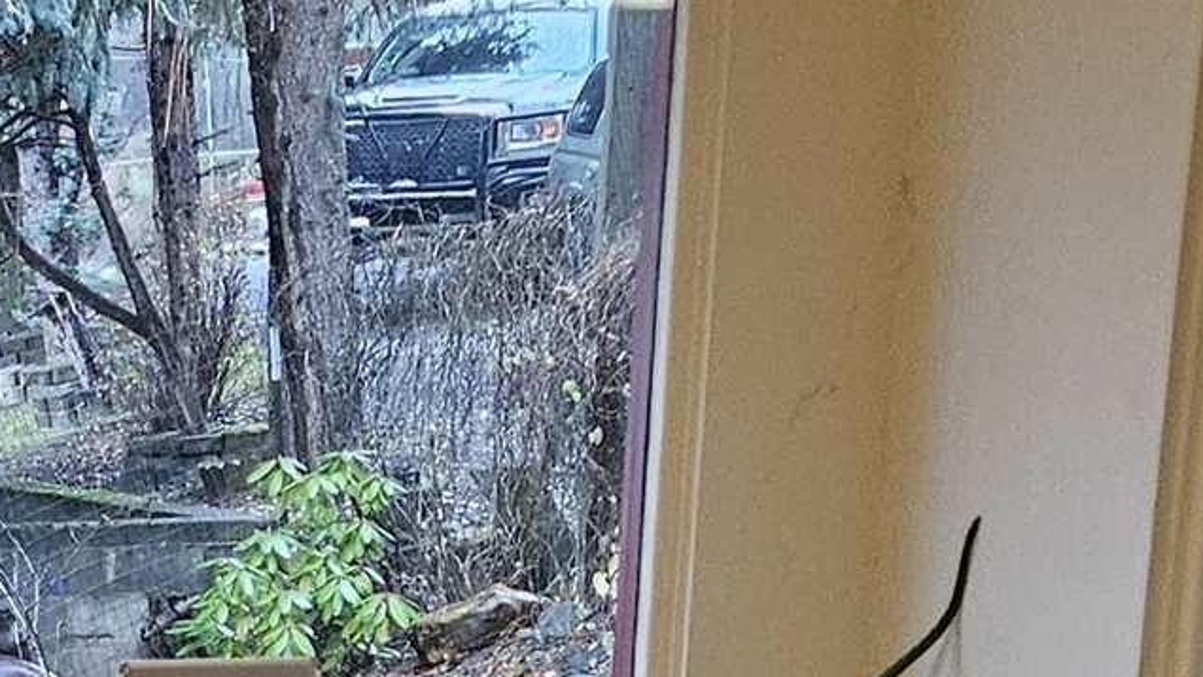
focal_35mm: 121
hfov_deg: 16.1
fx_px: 3860
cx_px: -656
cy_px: 1146
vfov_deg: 9.6
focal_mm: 5.4
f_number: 1.8
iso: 640
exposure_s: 1/120
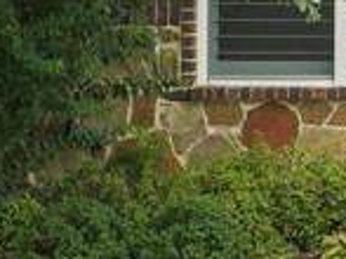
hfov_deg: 6.9
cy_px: -405
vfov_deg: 5.3
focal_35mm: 268
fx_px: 2677
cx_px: 890
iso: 400
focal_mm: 40
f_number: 8
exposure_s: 1/1000
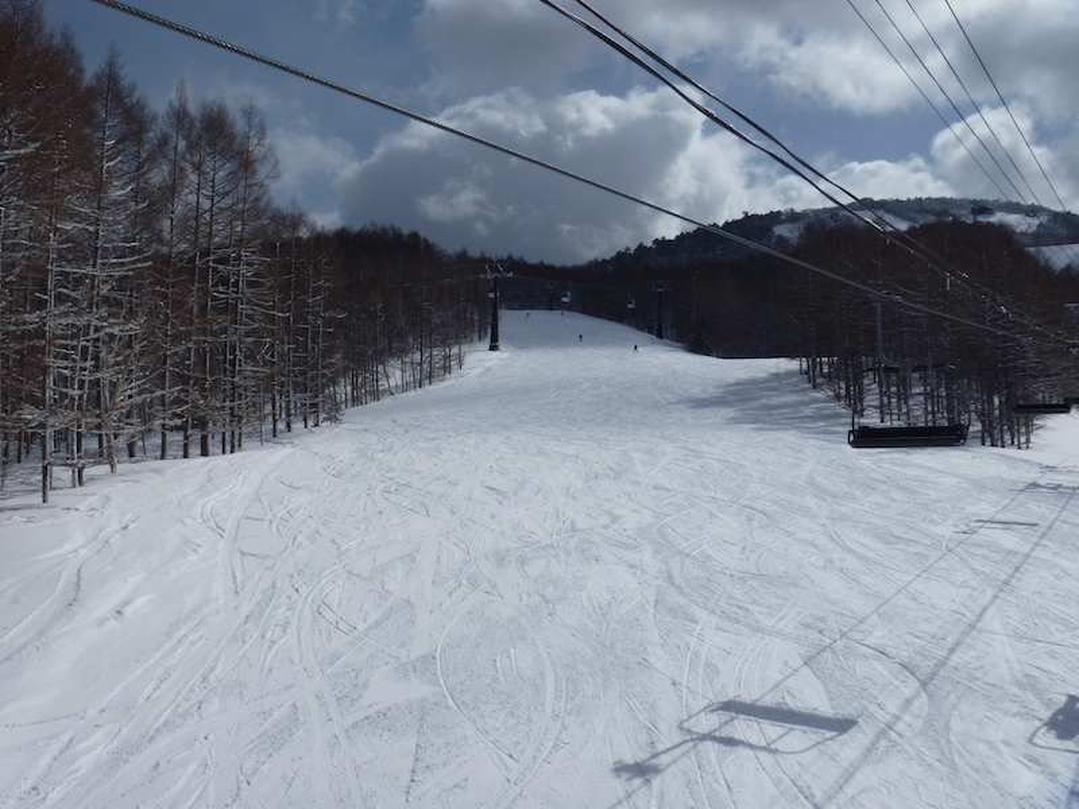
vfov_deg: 40.7
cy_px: 404
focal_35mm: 35
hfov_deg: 52.6
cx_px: 540
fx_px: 1091
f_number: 5.6
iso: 80
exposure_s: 1/1600
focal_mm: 6.3
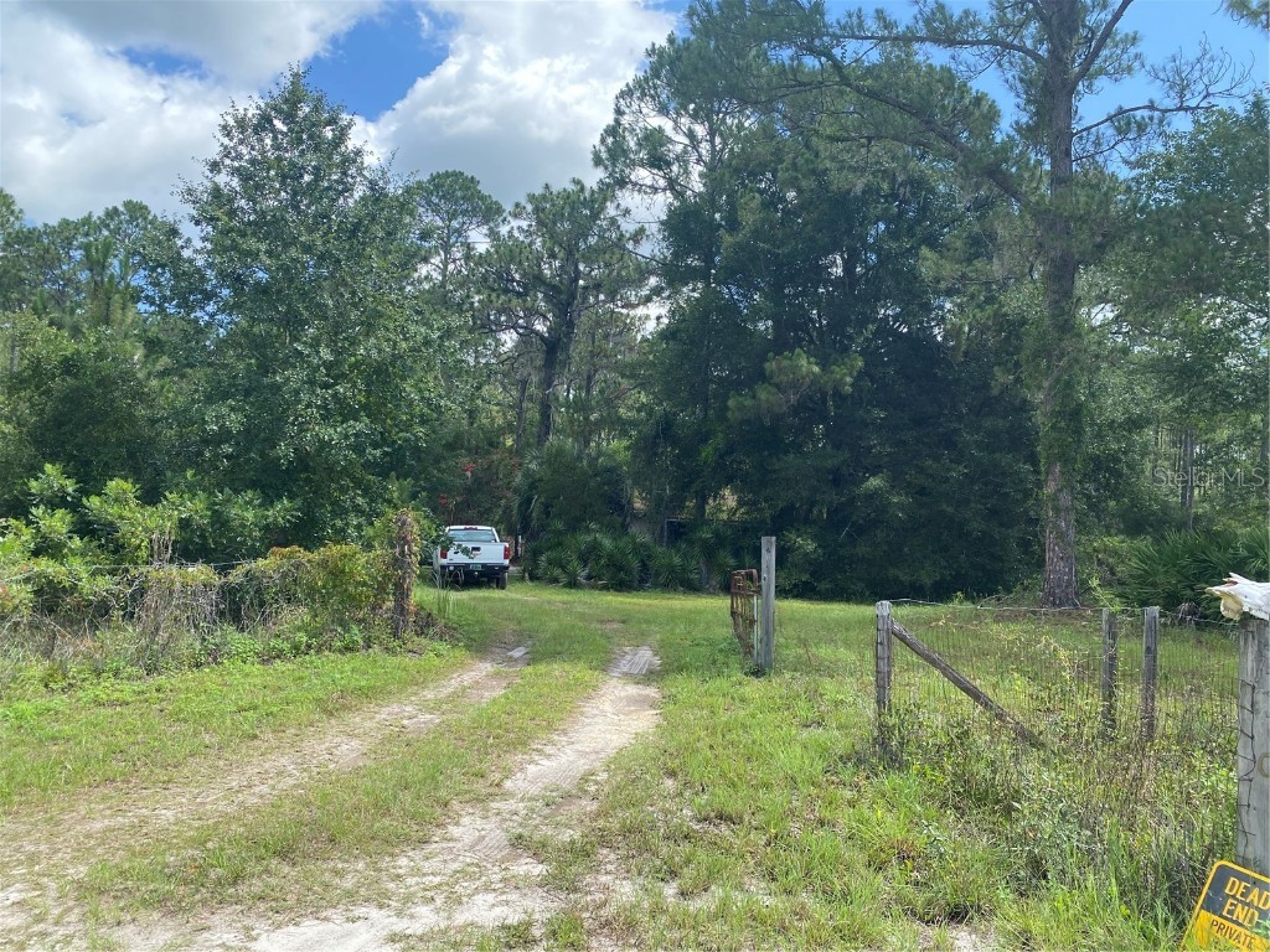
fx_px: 954
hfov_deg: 67.3
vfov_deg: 53.1
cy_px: 476
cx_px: 635
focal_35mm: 26
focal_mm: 4.25
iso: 32
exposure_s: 1/805
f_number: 1.8
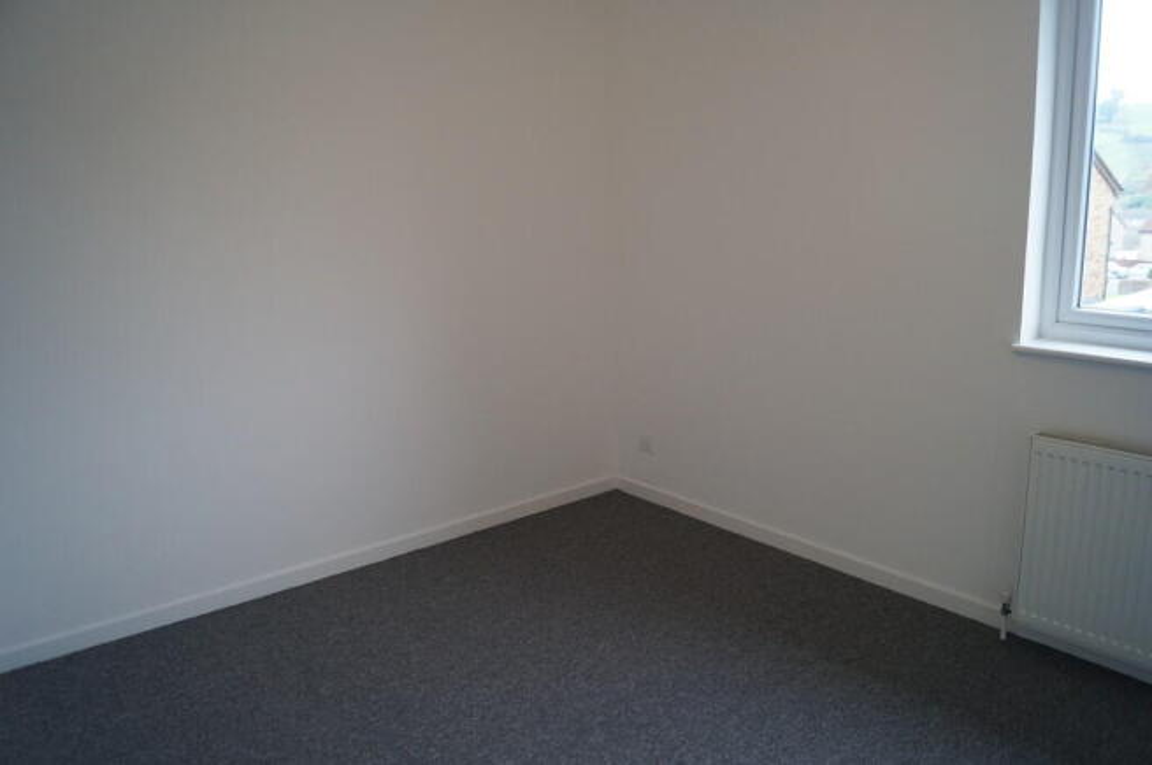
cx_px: 576
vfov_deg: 47.8
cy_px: 382
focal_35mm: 27
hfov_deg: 67.4
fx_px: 863
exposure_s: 1/60
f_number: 4
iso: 640
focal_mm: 18
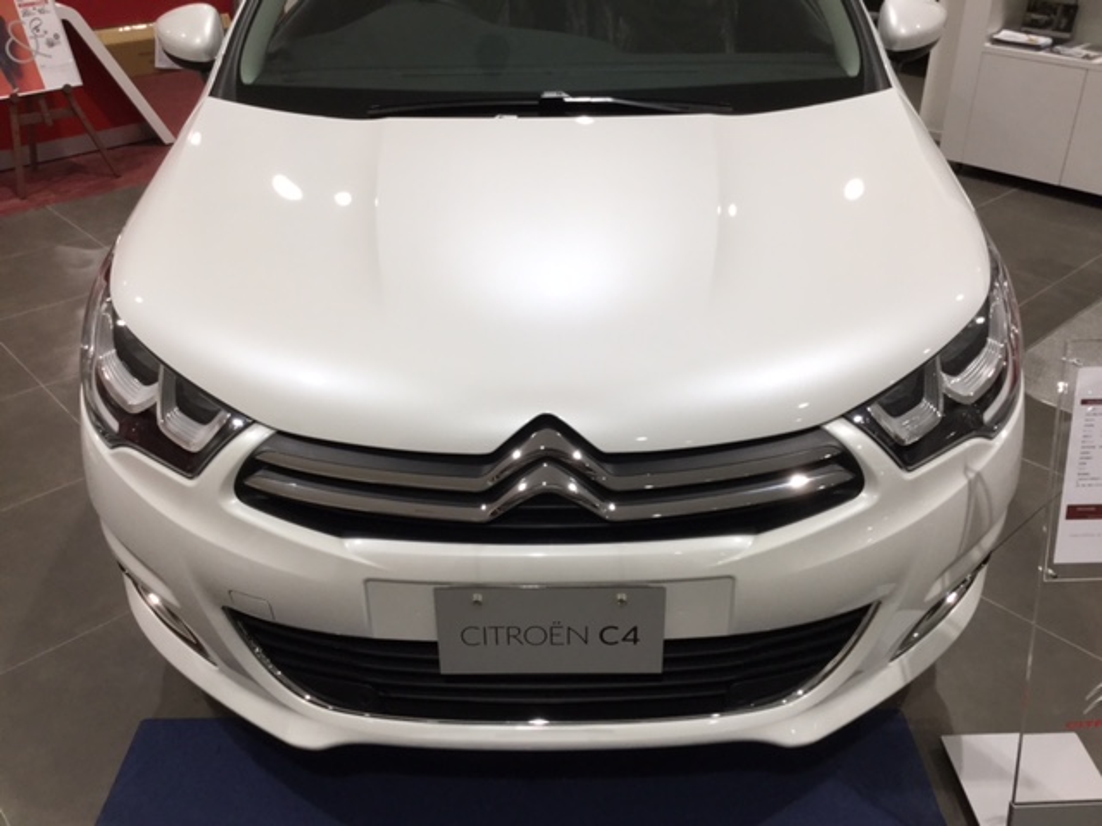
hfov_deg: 58.4
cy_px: 413
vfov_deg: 45.4
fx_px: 987
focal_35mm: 31
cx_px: 551
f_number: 2.4
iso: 25
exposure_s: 1/30
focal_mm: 3.3
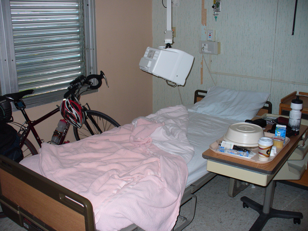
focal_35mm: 37
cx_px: 154
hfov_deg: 50.1
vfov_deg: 38.7
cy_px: 116
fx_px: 329
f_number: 2.8
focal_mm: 6.1
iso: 100
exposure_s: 1/30
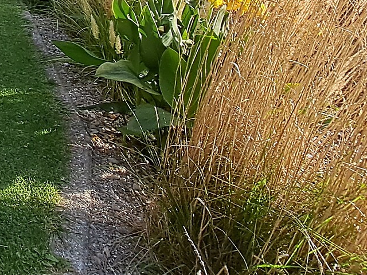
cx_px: -134
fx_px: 413
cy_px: -60
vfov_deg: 30.8
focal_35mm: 39
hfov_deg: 32.5
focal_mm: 1.42
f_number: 2.2
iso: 40
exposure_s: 1/771
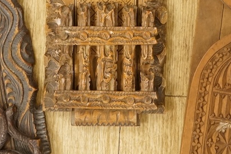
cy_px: -25
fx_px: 852
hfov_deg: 15.4
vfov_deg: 10.1
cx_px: 115
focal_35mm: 133
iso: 2500
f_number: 7.1
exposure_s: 1/50
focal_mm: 32
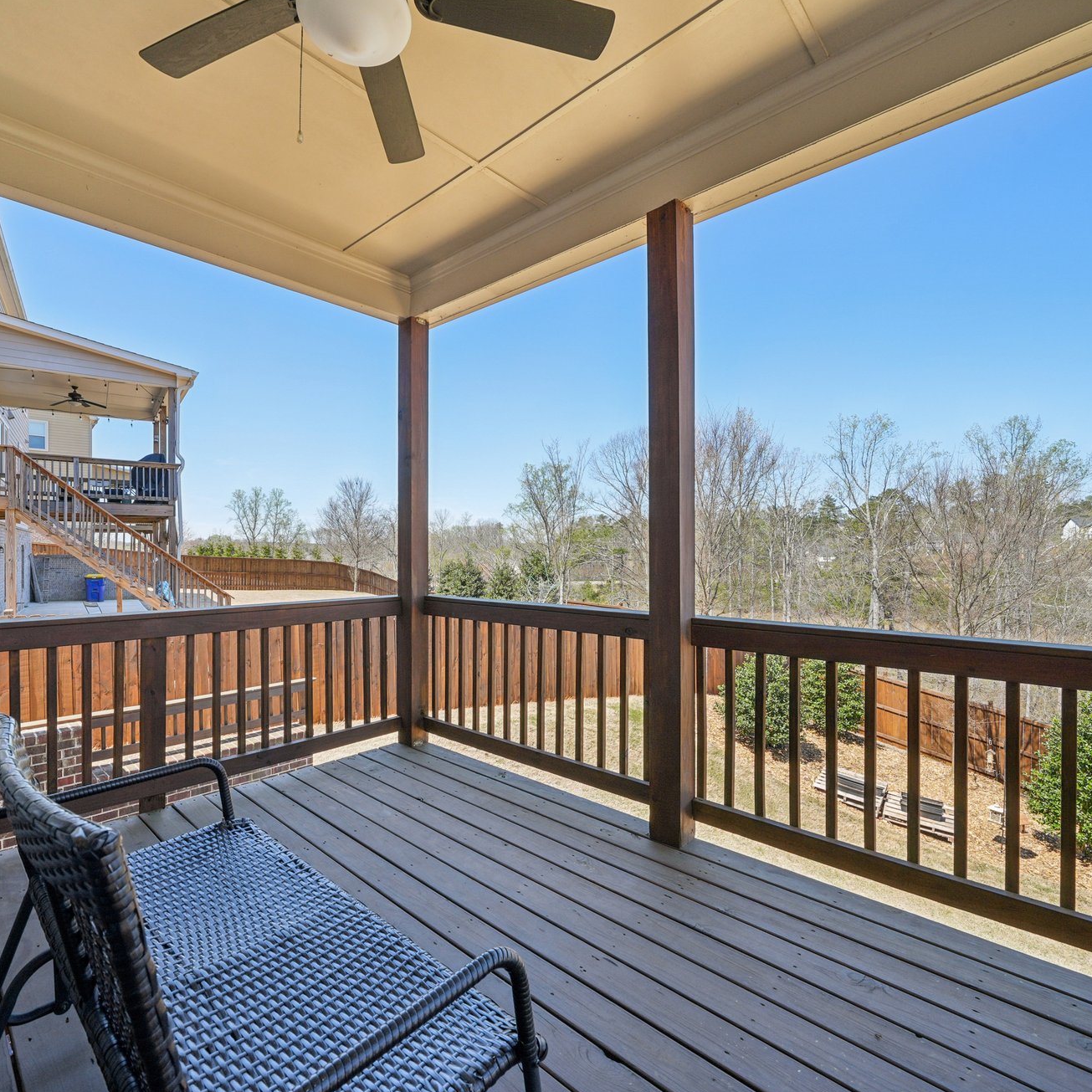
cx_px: 494
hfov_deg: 87.2
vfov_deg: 87.4
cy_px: 554
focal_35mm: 16
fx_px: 571
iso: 100
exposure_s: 1/100
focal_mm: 12
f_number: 8
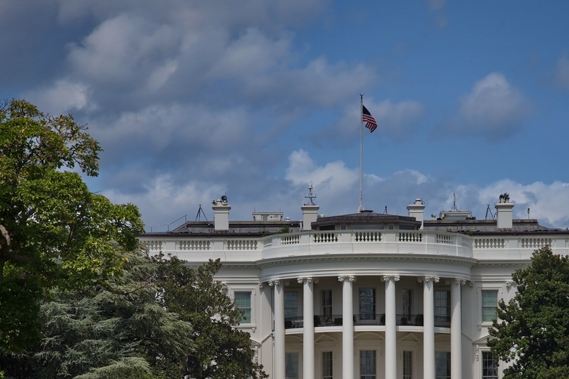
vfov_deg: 6.7
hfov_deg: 10.1
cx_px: 364
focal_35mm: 204
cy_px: 310
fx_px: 3224
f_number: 9
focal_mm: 120
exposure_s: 1/320
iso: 100
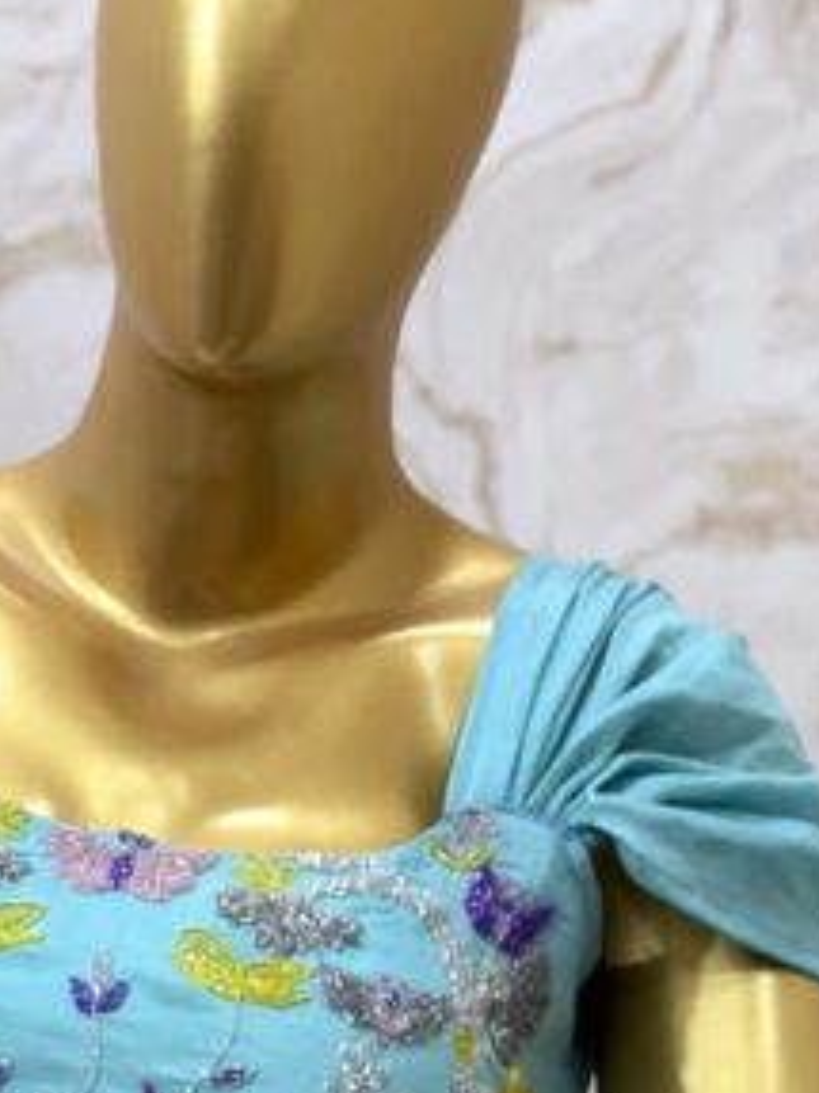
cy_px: 1306
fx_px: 4578
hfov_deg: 10.1
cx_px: -27
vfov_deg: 13.3
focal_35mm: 145
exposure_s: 1/50
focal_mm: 5.96
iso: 32
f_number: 1.6
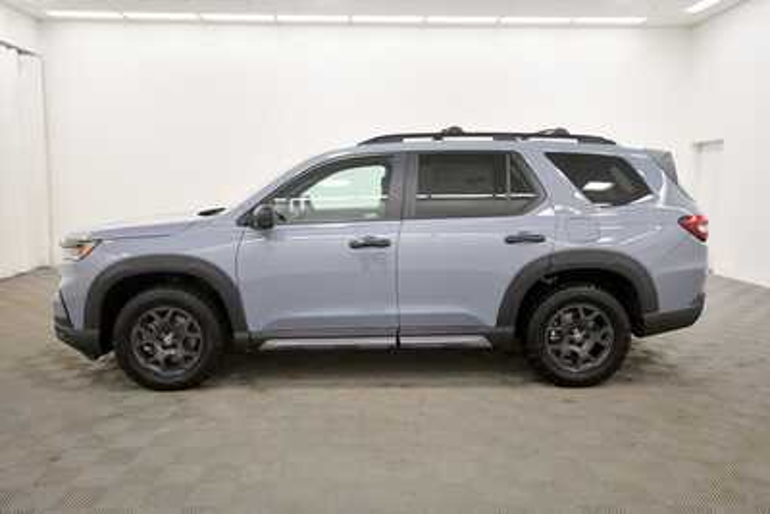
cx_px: 385
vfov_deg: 48.0
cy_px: 257
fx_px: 578
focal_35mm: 27
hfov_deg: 67.4
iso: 900
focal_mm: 18
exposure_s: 1/125
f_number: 5.6
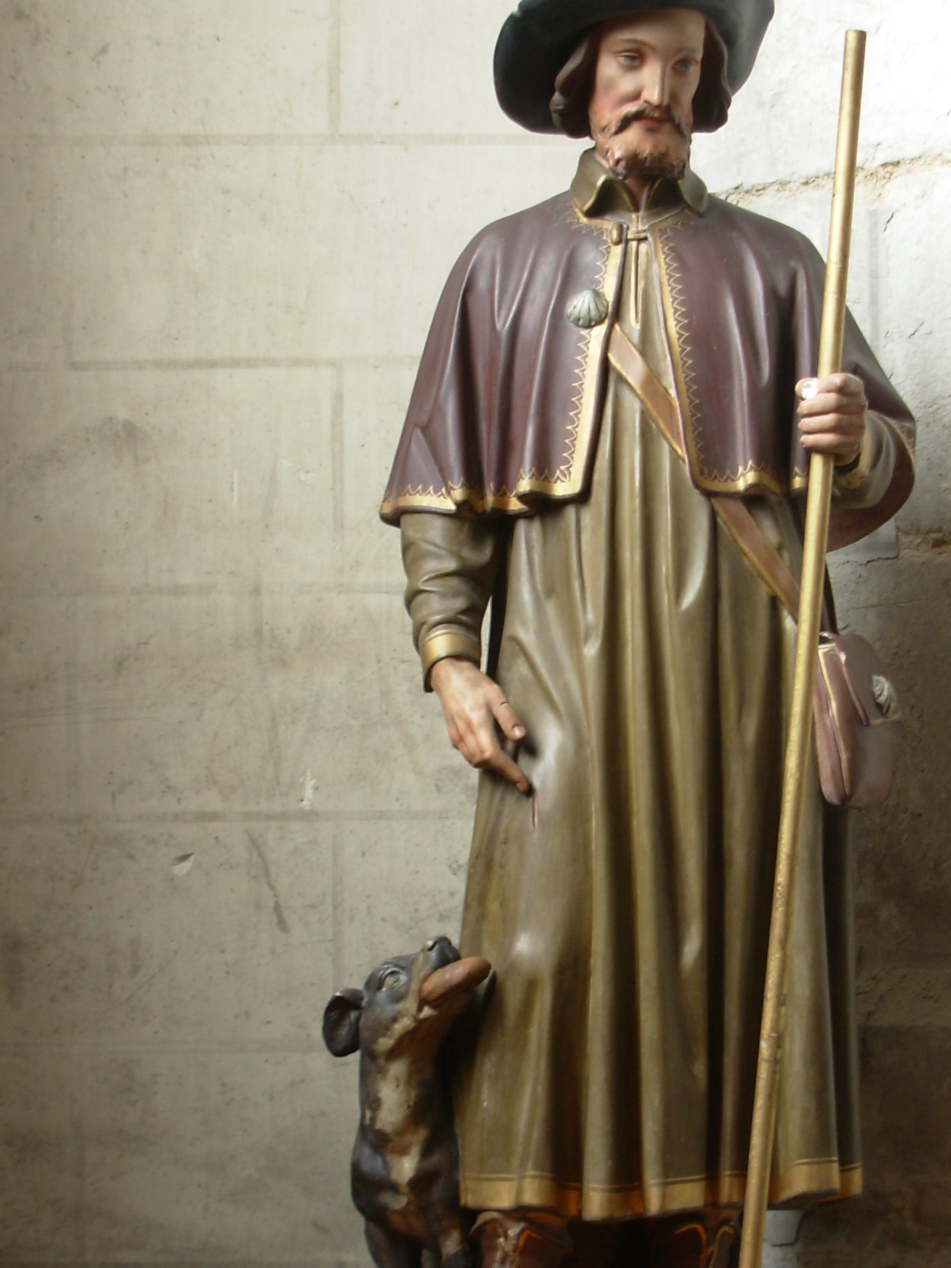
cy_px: 761
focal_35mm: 86
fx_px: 3151
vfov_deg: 22.7
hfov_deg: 17.1
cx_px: 667
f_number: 3.3
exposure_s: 1/13.1
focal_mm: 9.5
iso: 50
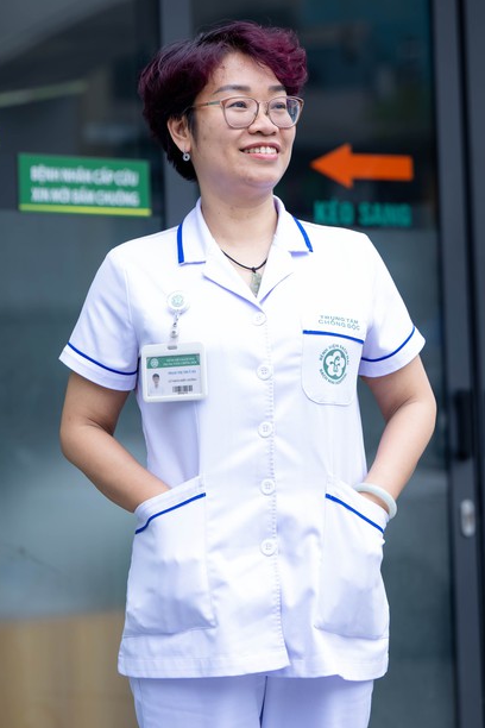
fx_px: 2647
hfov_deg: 10.5
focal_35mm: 131
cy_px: 222
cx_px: 213
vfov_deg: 15.6
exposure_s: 1/640
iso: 125
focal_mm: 81
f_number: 2.8
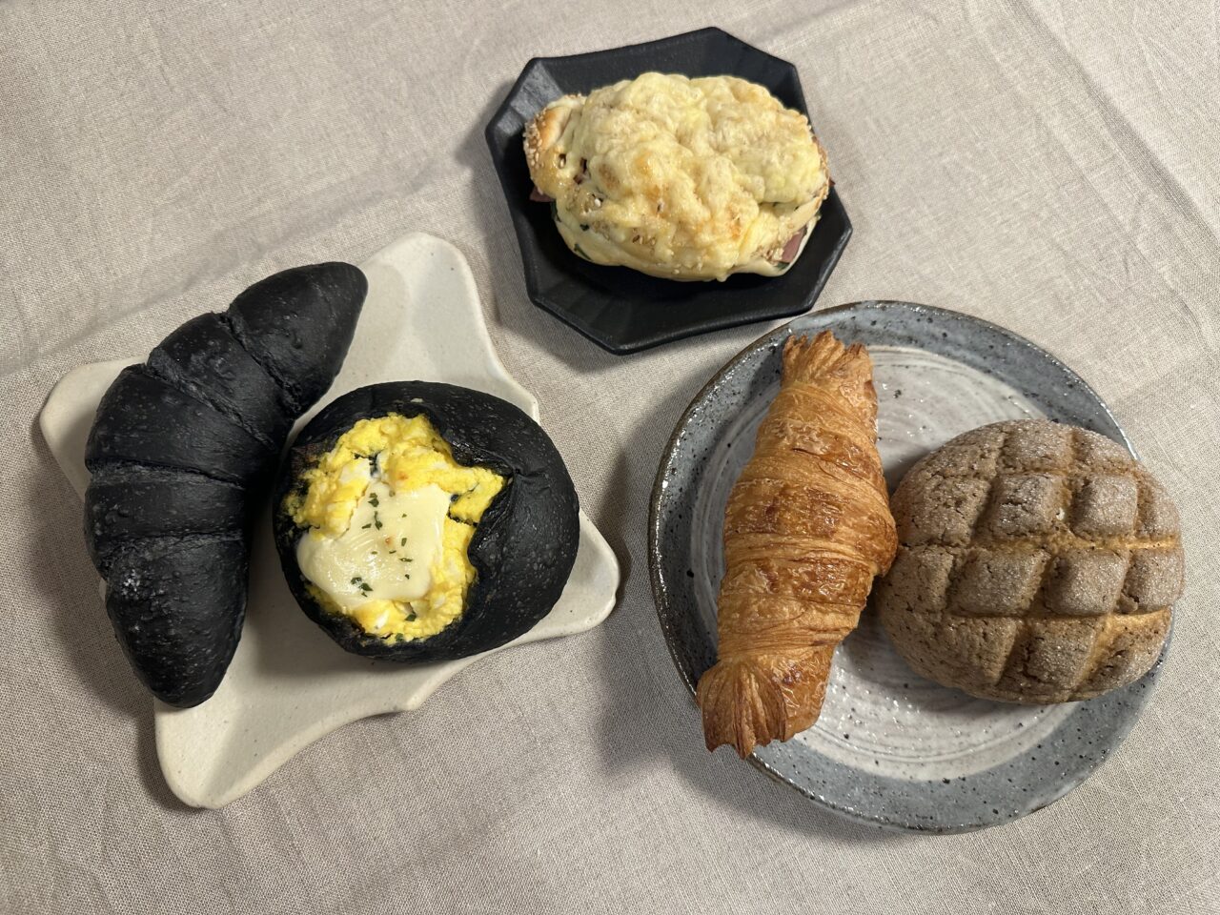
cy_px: 458
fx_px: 846
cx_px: 610
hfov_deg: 71.6
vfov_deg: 56.8
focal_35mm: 24
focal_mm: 6.86
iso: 200
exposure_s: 1/60
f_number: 1.78
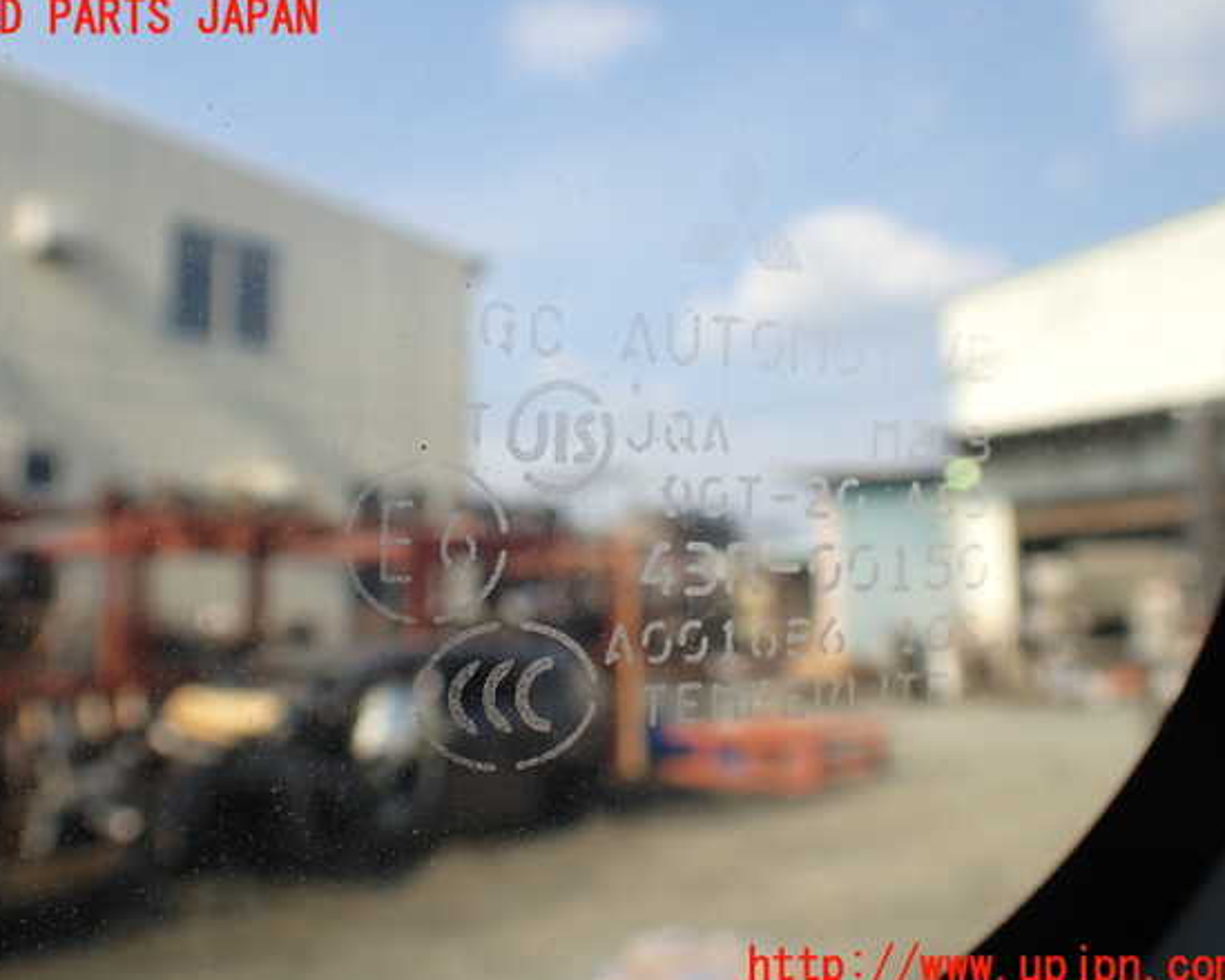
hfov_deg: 55.6
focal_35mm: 32
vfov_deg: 45.8
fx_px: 1160
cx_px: 582
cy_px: 493
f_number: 3.2
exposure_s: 1/200
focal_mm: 5.4
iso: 100
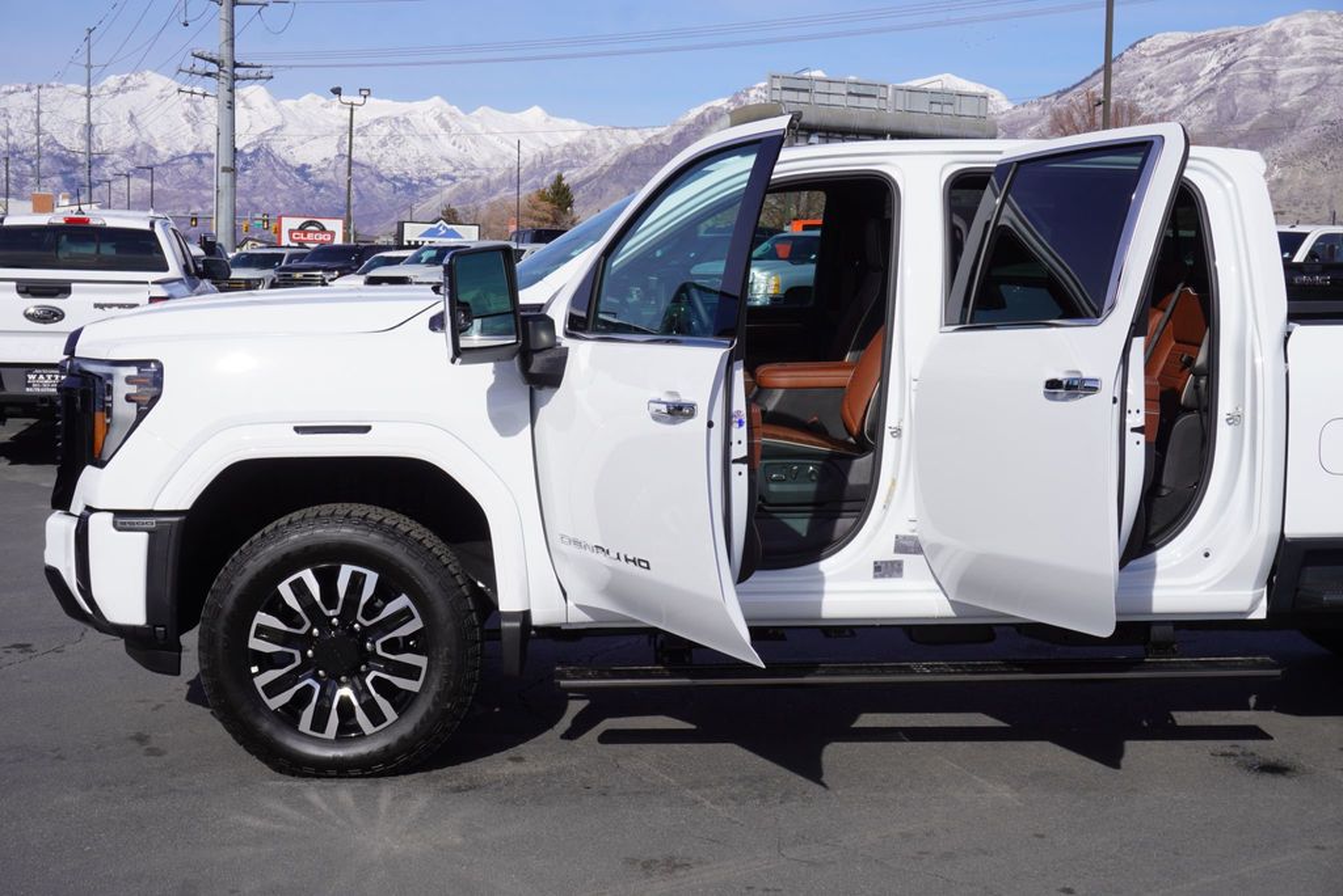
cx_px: 672
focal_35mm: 48
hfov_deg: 41.1
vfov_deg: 28.1
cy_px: 448
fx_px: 1792
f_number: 11
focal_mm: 32
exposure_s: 1/250
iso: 100
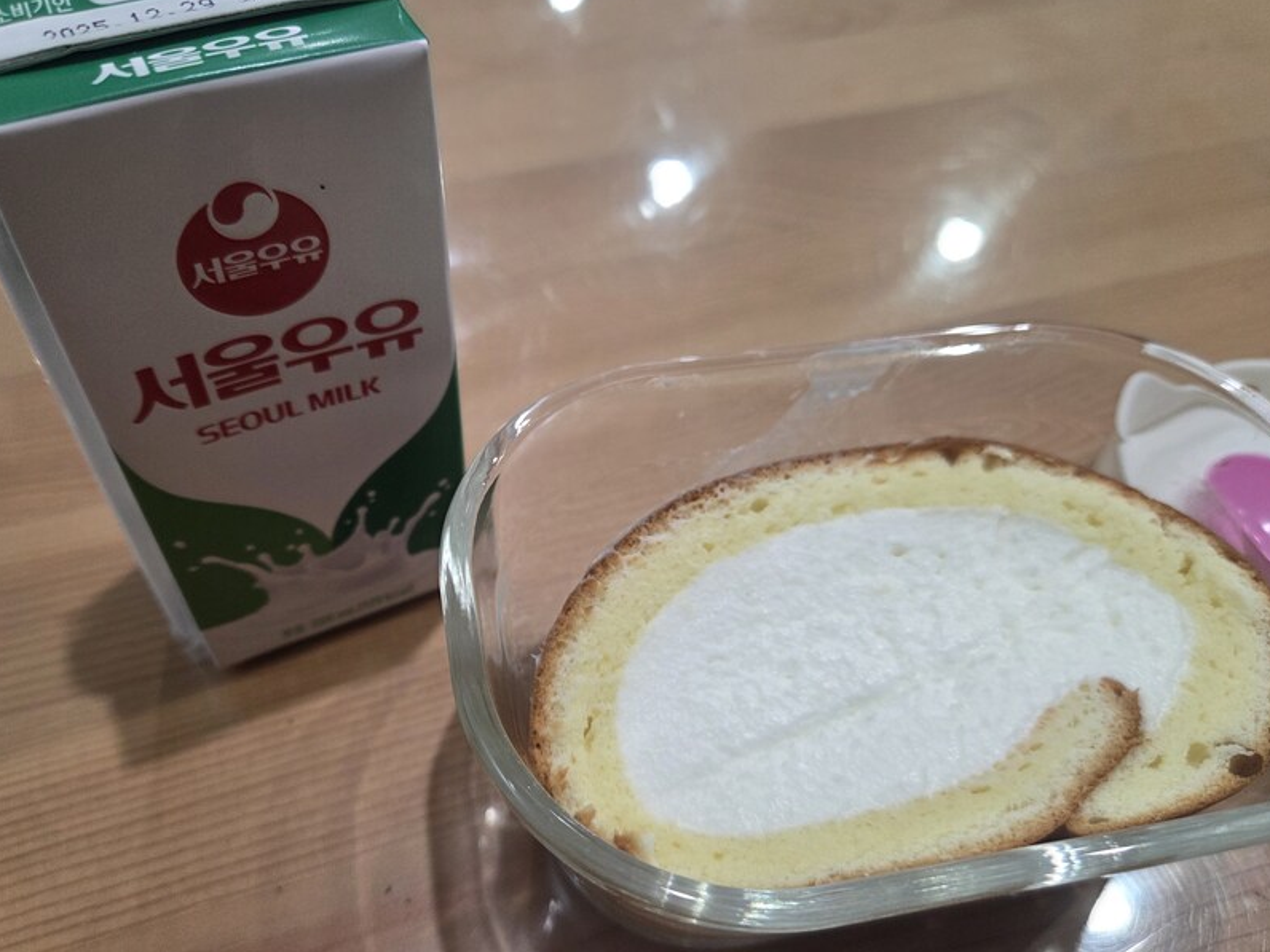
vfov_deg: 53.0
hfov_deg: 67.2
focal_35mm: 26
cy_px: 495
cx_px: 581
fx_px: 954
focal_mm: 5.4
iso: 200
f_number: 1.8
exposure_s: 1/120
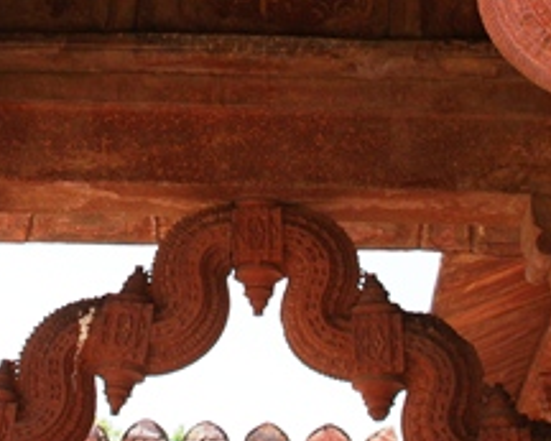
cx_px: 204
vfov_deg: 14.5
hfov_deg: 18.3
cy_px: 5
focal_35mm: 104
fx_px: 1703
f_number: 9
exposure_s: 1/160
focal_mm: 25
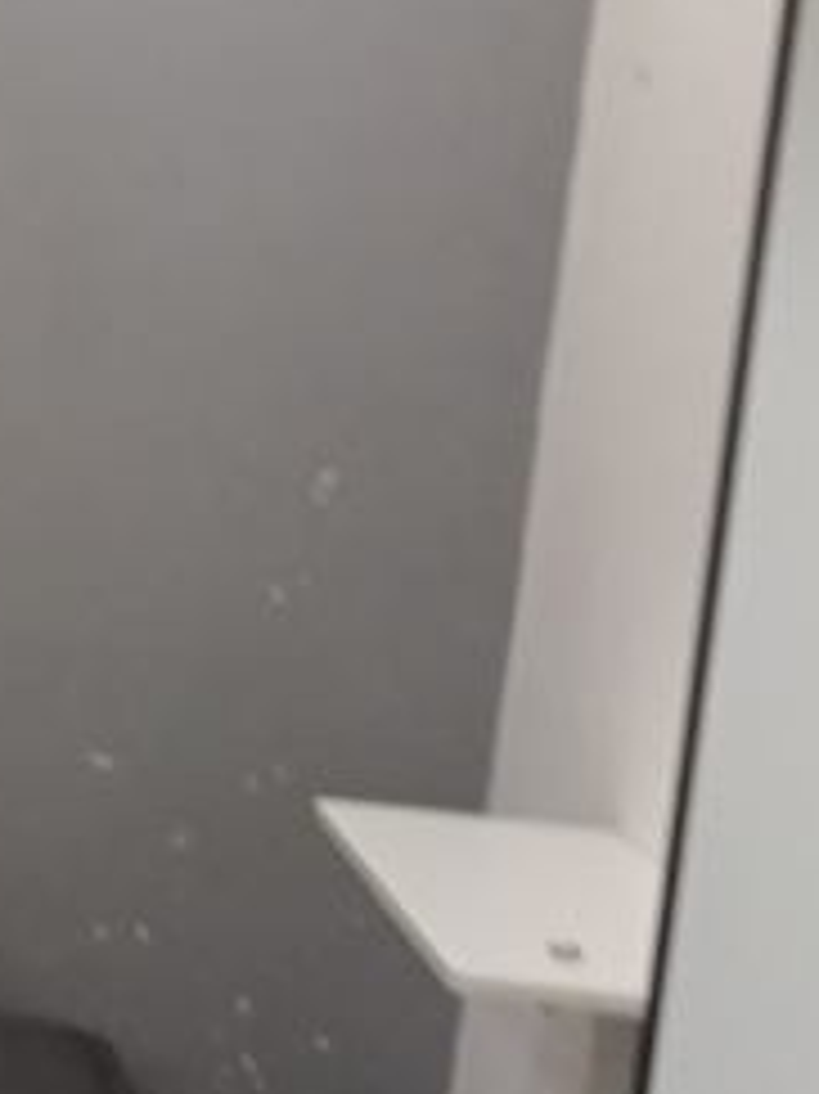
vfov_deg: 24.7
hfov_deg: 16.2
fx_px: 2494
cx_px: -572
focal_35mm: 79
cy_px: 531
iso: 2493
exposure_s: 1/25
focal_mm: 5.25
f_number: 1.75
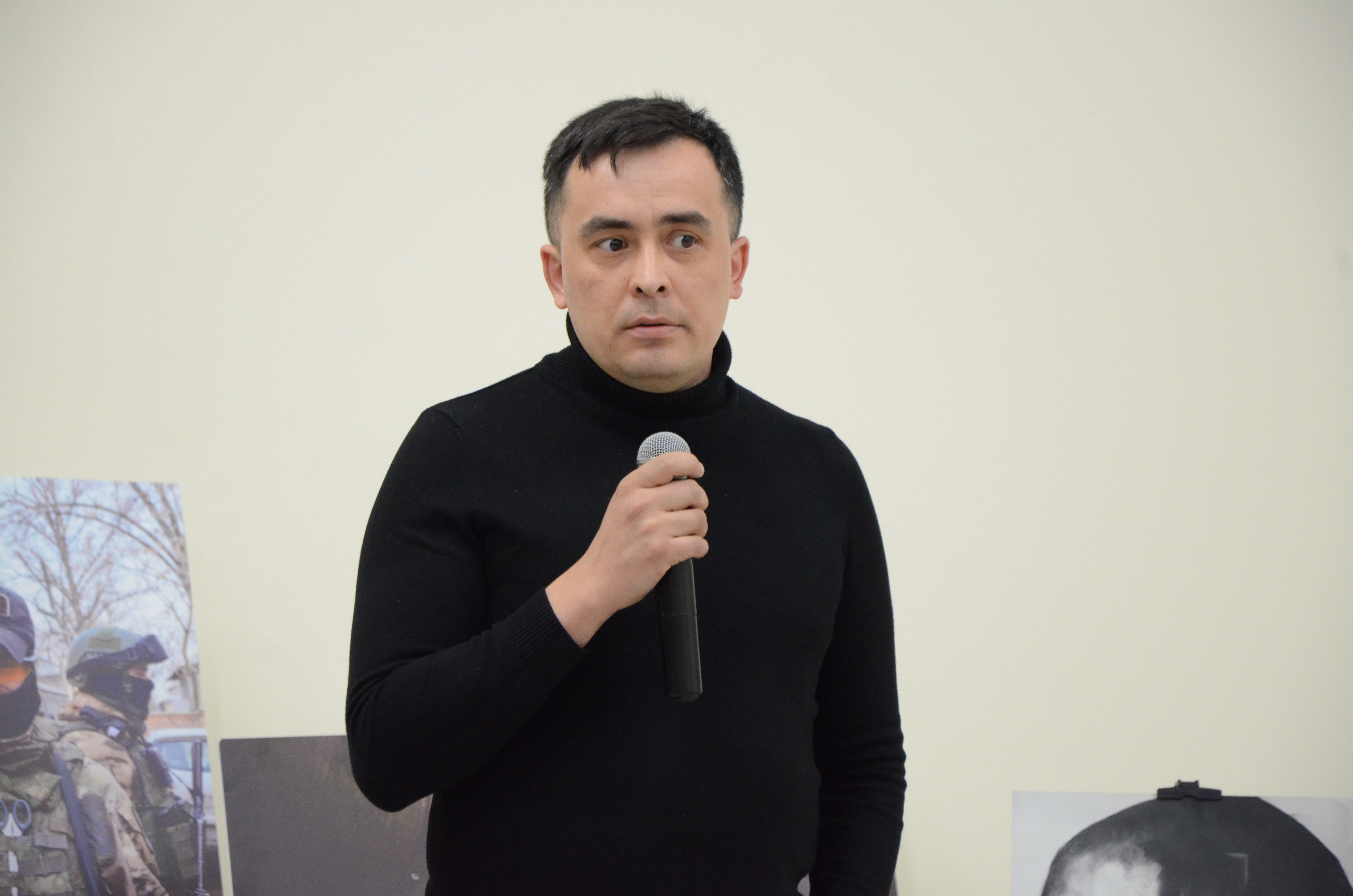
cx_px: 676
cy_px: 448
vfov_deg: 8.7
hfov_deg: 13.1
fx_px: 5907
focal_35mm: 158
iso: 3200
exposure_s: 1/125
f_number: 6.7
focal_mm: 105
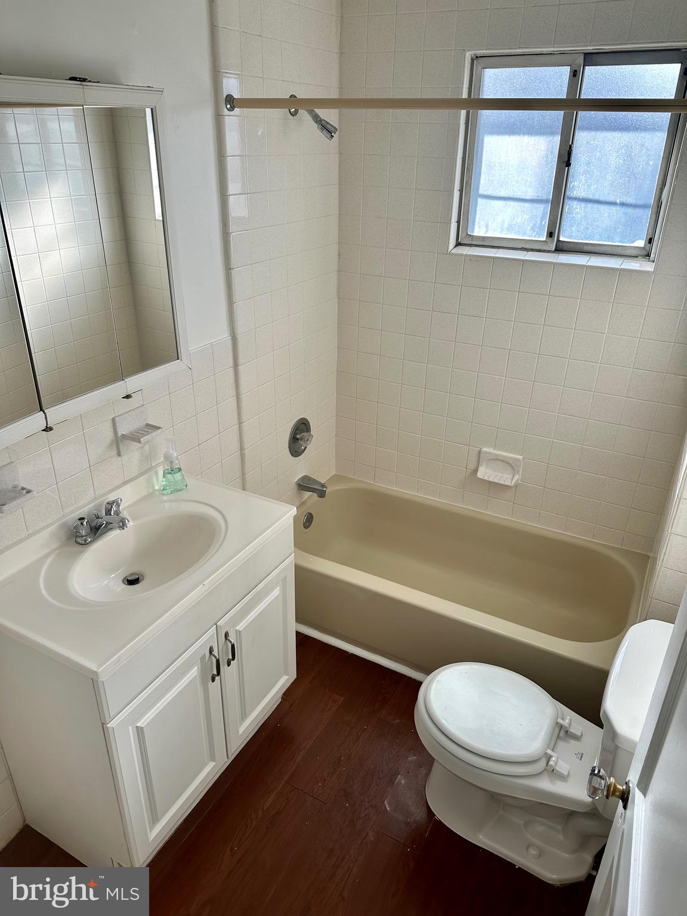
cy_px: 458
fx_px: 635
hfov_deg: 56.8
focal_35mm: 24
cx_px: 344
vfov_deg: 71.6
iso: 80
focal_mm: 6.86
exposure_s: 1/251
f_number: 1.78
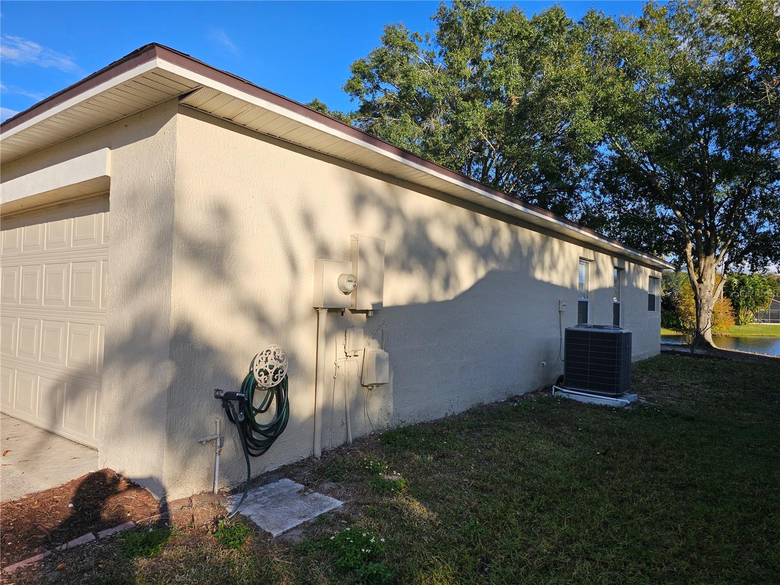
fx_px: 518
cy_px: 292
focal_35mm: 23
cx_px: 390
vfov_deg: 58.9
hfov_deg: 73.9
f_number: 1.7
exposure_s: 1/668
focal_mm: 6.3
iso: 10
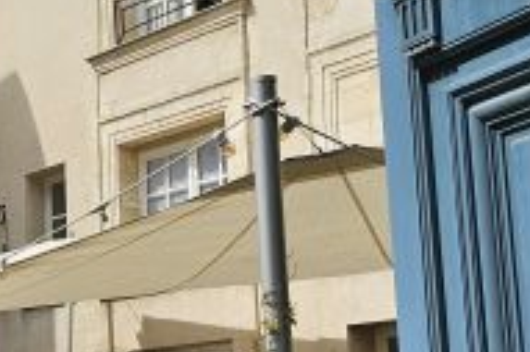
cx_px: -49
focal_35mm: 94
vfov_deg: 14.5
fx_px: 1383
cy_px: 208
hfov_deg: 20.7
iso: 20
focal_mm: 6.3
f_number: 1.7
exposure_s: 1/1272
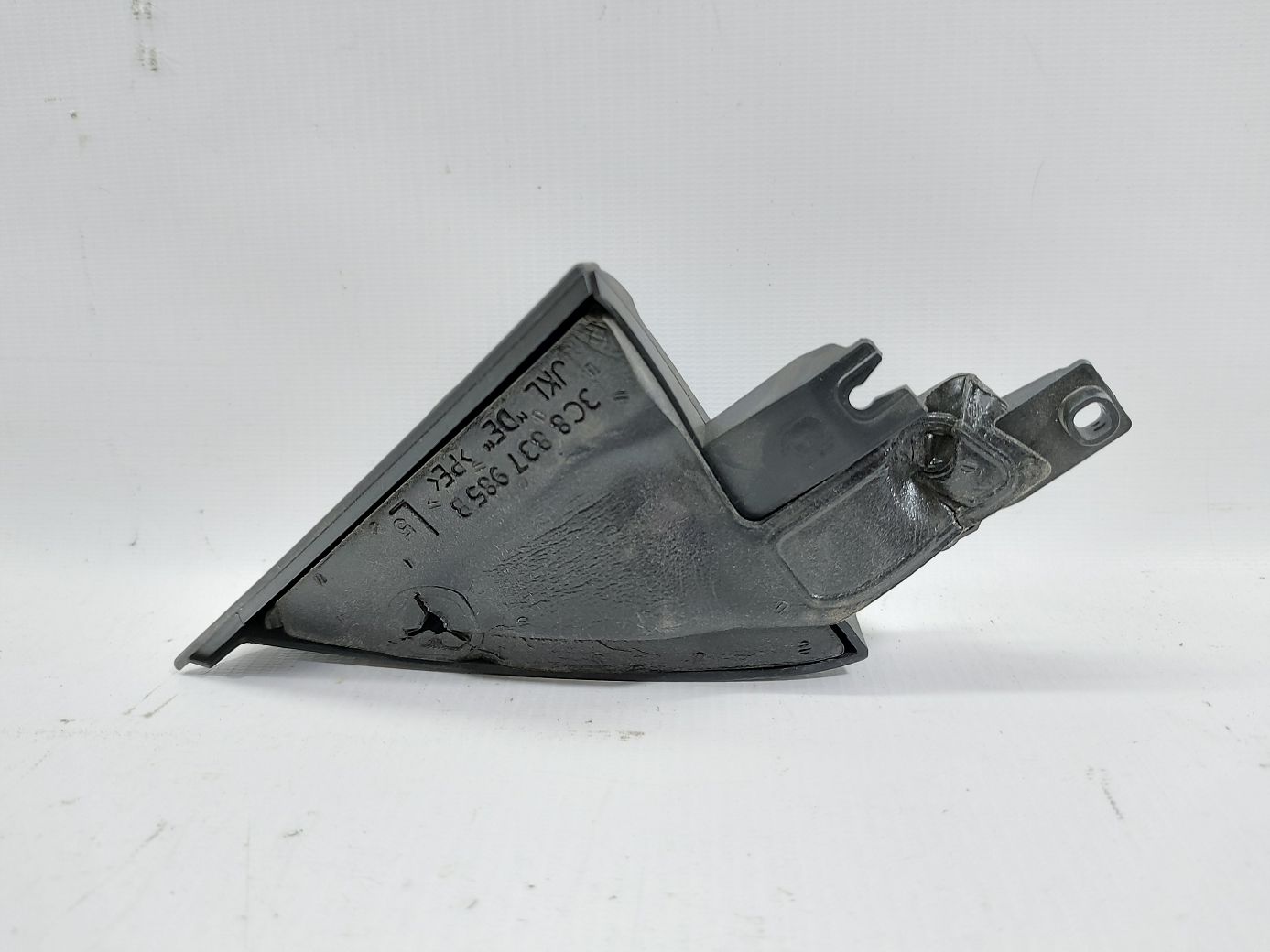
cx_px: 635
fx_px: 880
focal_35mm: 24
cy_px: 476
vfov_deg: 56.8
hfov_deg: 71.6
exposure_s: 1/50
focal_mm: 5.23
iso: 160
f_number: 1.8
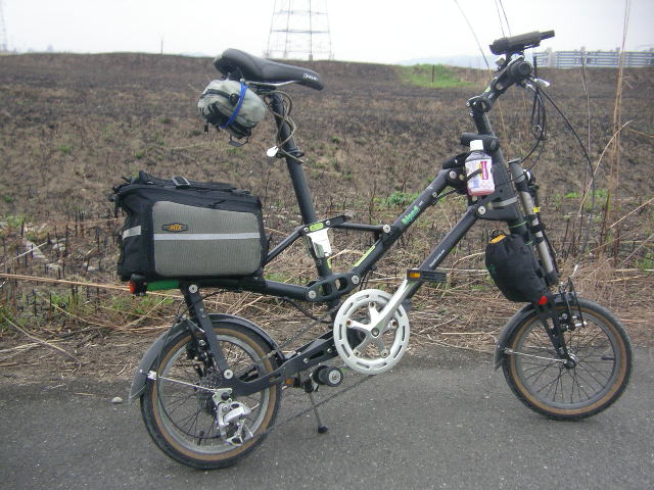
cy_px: 245
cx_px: 327
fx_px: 1001
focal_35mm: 53
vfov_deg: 27.5
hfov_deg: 36.2
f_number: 3.2
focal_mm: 8.2
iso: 100
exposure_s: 1/100
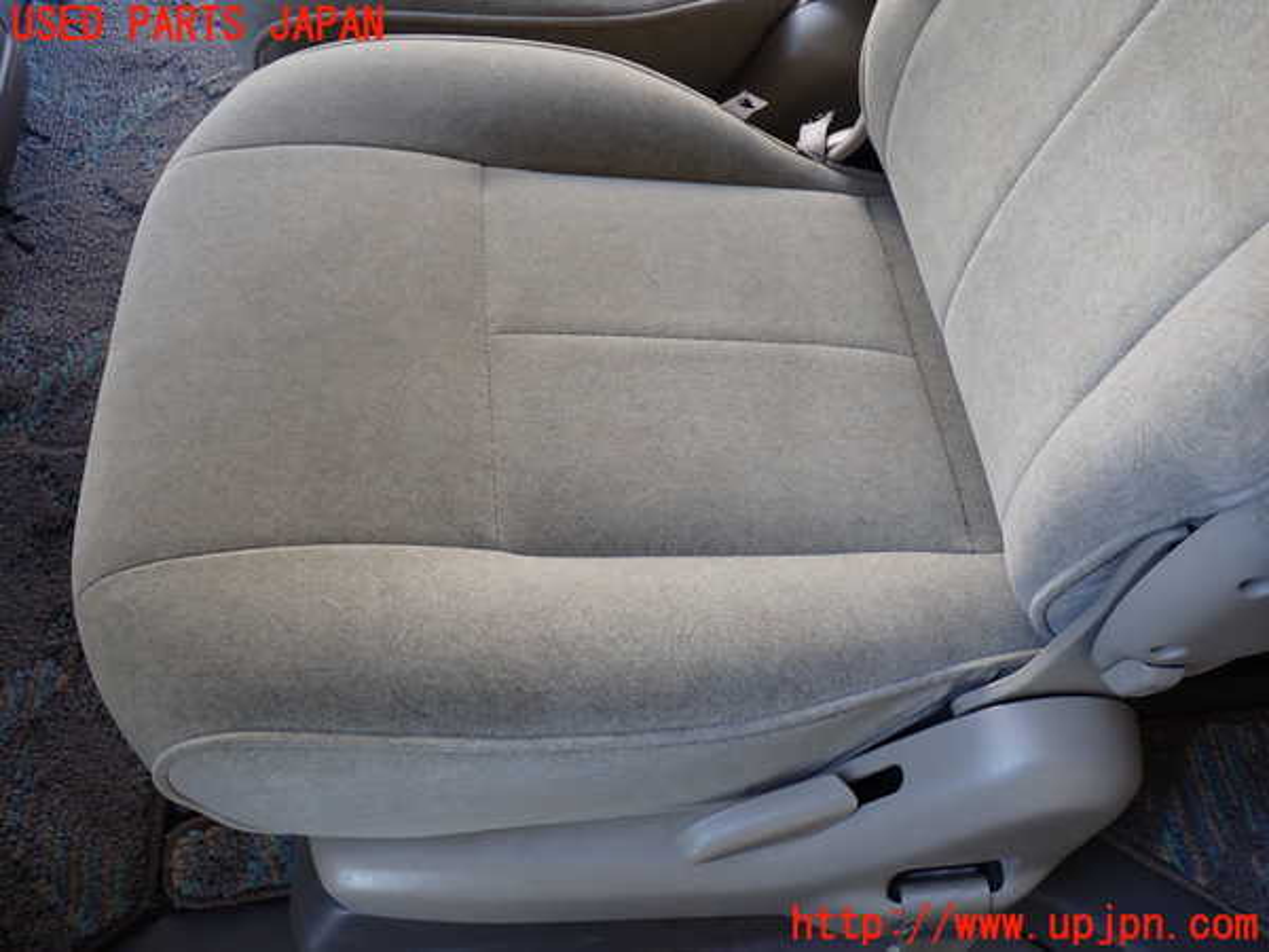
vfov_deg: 46.8
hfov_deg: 60.0
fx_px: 1100
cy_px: 476
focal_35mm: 30
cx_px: 634
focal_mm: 5.4
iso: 100
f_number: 2.3
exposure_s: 1/100
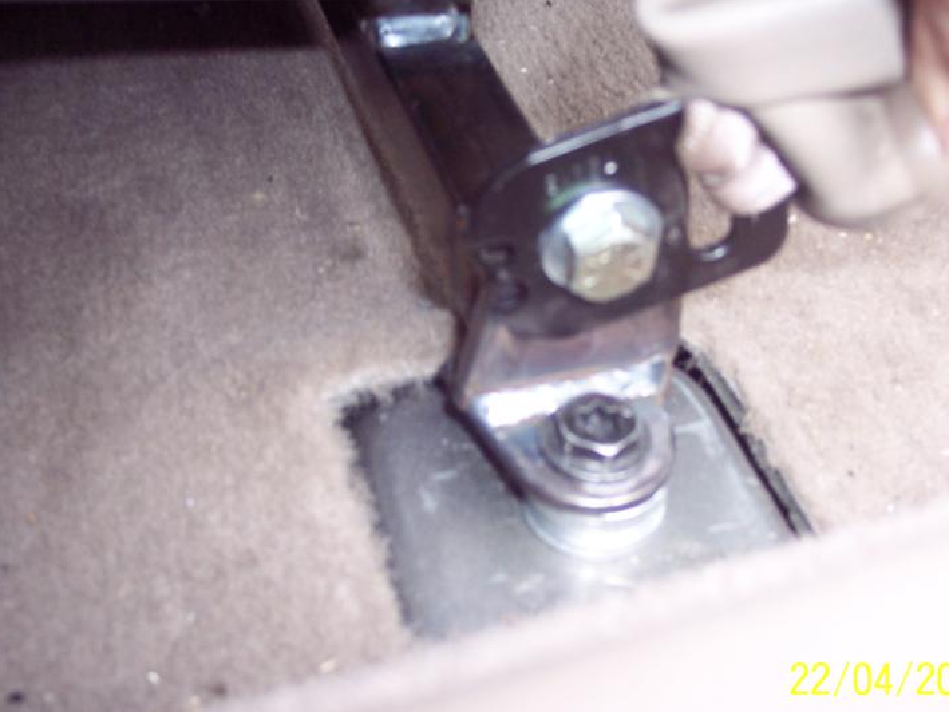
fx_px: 1206
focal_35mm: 44
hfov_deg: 42.9
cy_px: 379
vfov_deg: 32.9
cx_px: 521
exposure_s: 1/60
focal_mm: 8
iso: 140
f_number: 2.8
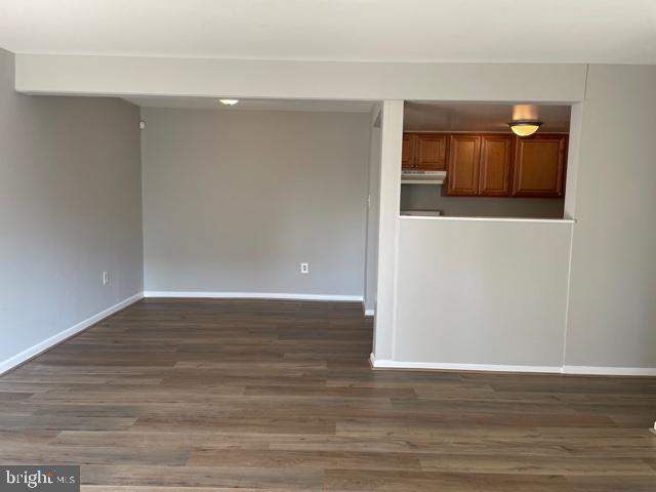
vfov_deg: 53.1
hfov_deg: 67.3
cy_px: 246
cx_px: 328
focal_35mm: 26
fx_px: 493
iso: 80
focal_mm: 4.2
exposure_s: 1/121
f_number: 1.6
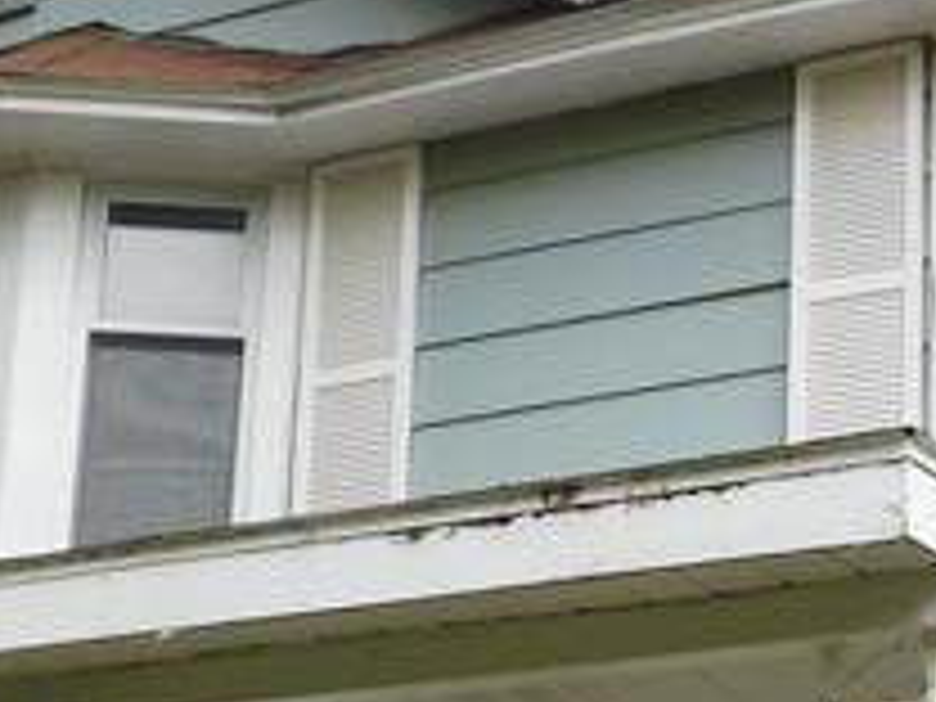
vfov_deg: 12.7
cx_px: 702
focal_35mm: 113
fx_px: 3055
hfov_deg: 17.3
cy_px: 904
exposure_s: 1/800
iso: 125
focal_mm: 4
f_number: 3
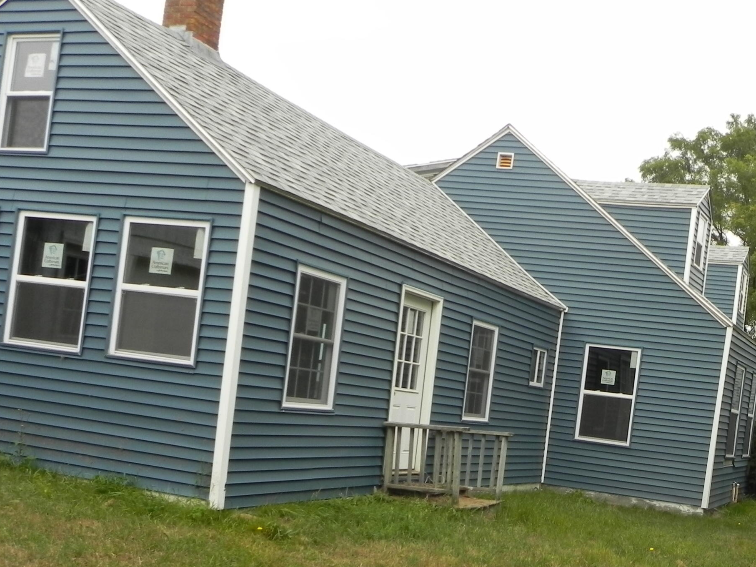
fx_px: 939
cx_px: 613
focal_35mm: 43
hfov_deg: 41.8
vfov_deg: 32.5
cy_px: 466
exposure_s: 1/435
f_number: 4.5
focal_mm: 4.6
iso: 160
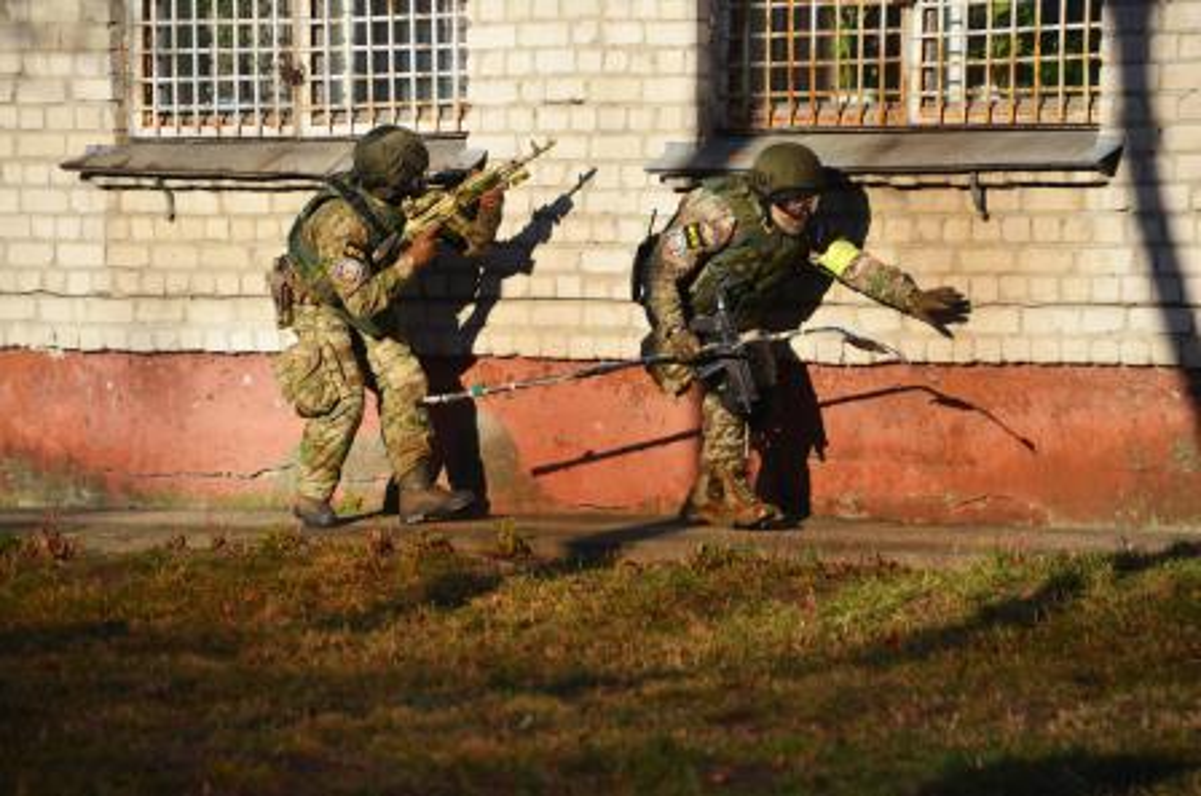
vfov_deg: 5.4
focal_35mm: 255
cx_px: 600
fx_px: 8492
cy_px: 398
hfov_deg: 8.1
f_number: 7.1
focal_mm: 170
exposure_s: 1/800
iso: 200
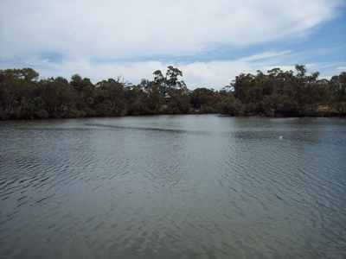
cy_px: 130
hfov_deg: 47.9
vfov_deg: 36.8
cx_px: 173
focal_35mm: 39
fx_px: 390
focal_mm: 8
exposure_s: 1/750
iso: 100
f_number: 5.6
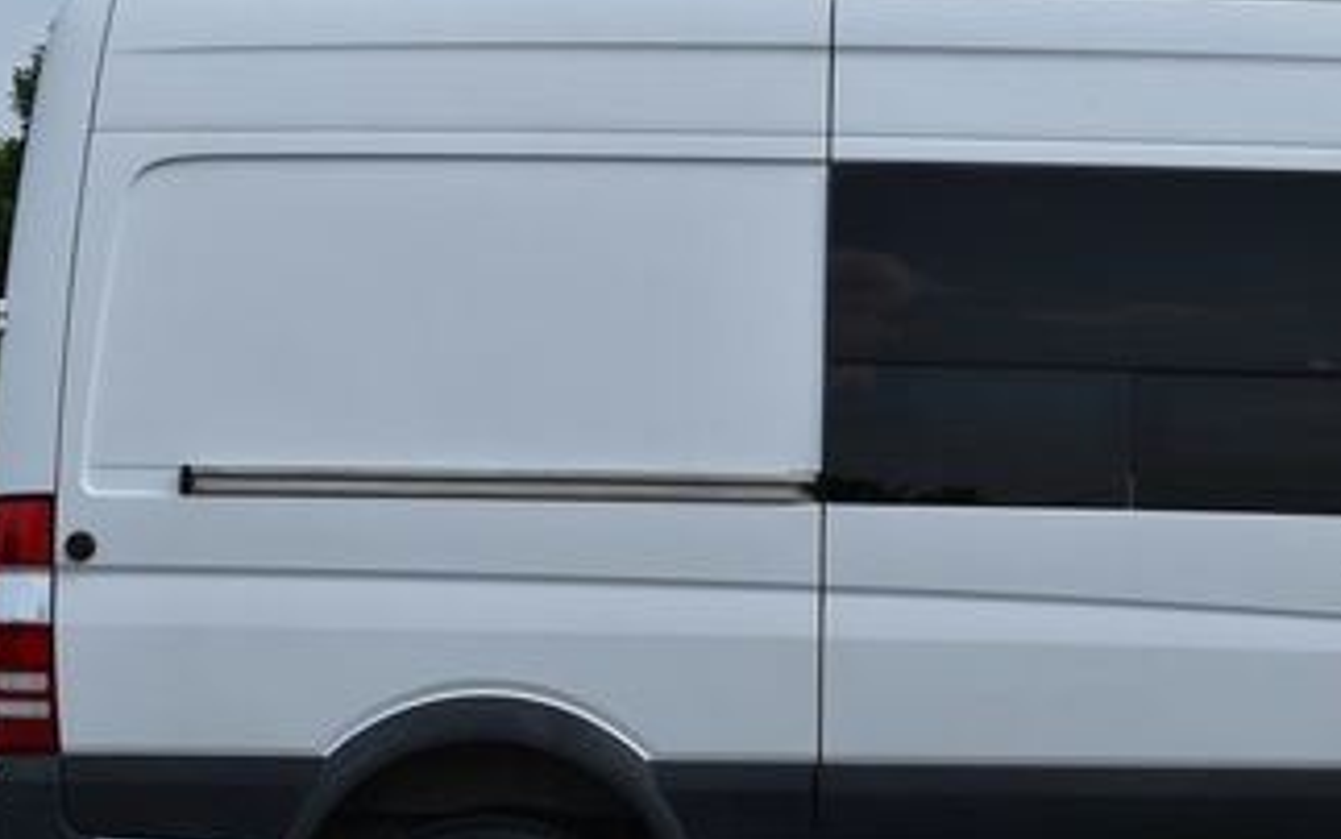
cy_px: 476
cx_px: 1142
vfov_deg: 12.7
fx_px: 3765
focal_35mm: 103
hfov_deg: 19.9
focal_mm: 34
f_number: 9
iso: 100
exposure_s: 1/320
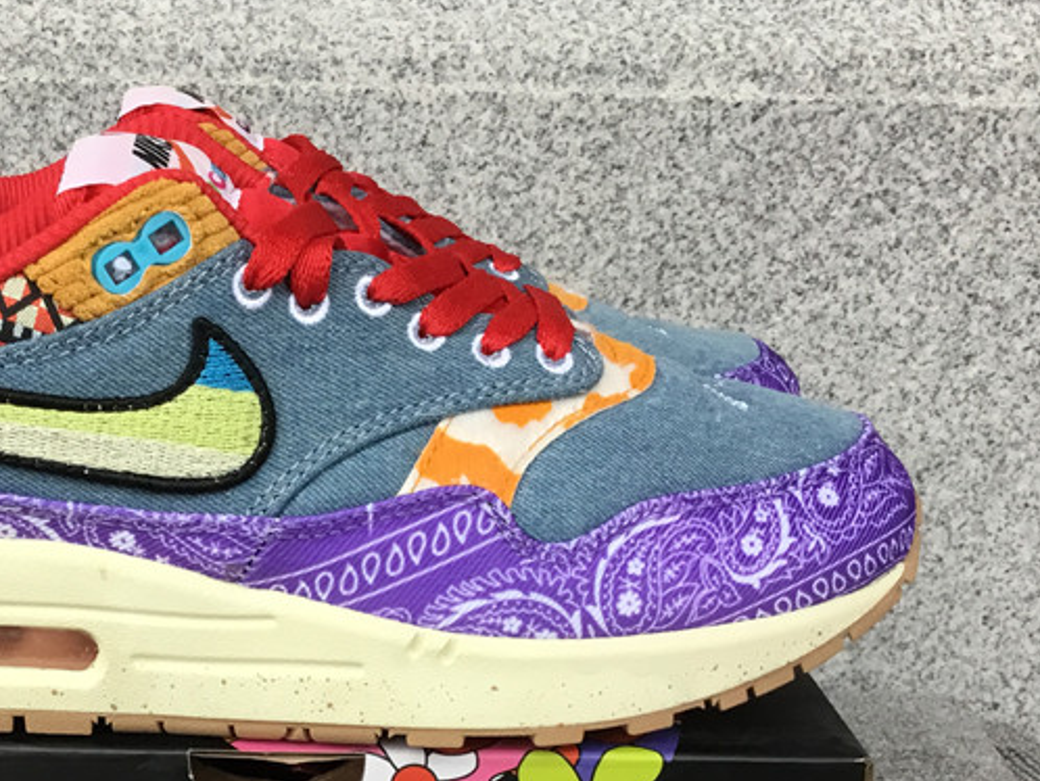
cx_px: 288
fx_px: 1683
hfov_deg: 33.8
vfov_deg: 25.6
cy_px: 642
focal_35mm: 56
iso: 40
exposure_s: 1/33
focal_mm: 3.3
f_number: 2.4
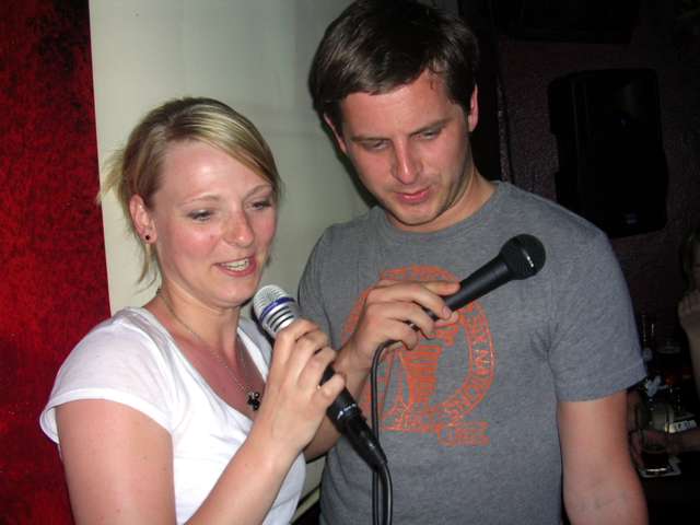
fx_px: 768
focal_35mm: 38
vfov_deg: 37.7
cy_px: 262
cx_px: 350
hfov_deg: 49.0
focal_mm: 5.8
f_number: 2.8
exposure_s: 1/60.1
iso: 50
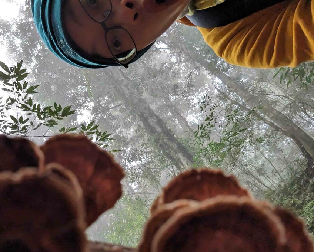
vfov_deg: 50.0
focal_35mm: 29
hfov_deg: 58.9
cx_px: 102
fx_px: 270
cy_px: 132
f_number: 2.2
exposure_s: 1/24
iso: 179
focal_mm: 2.74
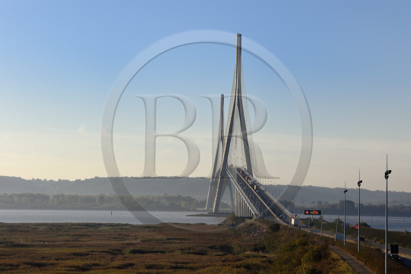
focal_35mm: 120
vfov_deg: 11.4
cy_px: 137
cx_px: 206
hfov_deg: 17.1
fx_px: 1369
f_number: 13
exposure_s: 1/250
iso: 200
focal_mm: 120
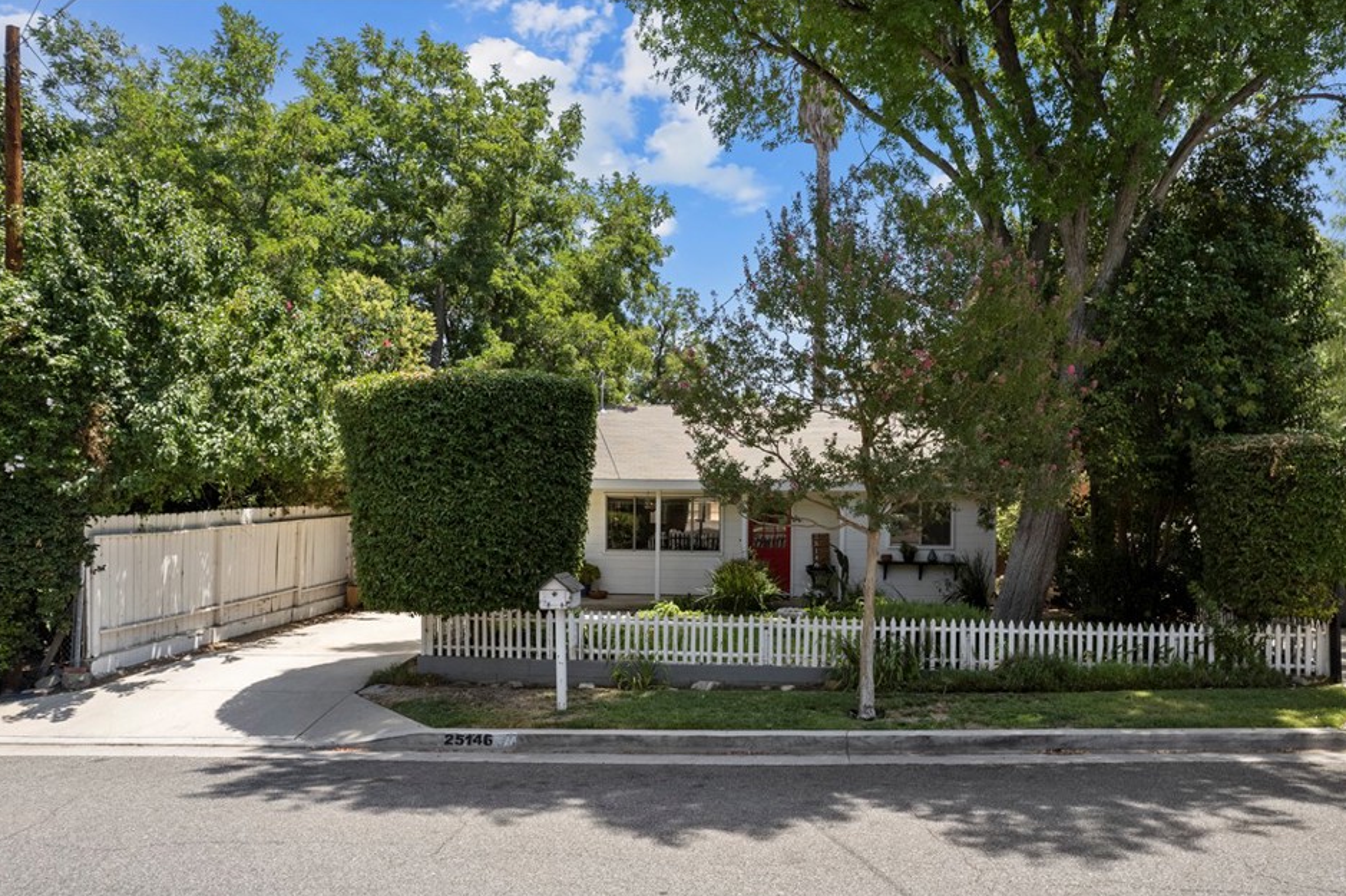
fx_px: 897
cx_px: 724
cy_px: 486
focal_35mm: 24
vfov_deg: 53.0
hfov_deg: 73.7
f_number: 2.8
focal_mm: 8.38
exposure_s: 1/1000
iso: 100
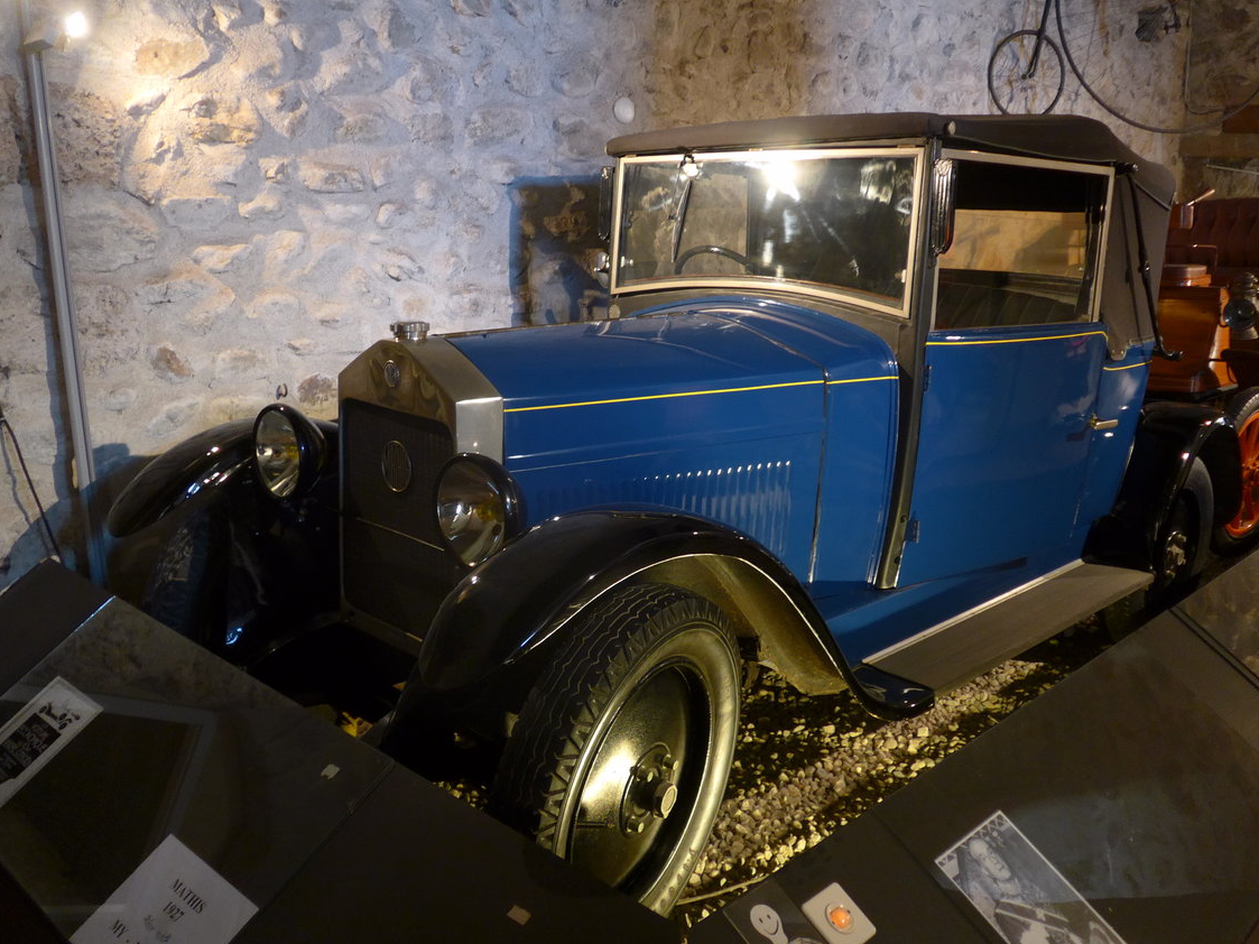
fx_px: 1127
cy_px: 443
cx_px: 651
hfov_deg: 58.3
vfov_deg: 45.4
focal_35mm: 31
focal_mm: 6
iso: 400
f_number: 2
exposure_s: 1/20
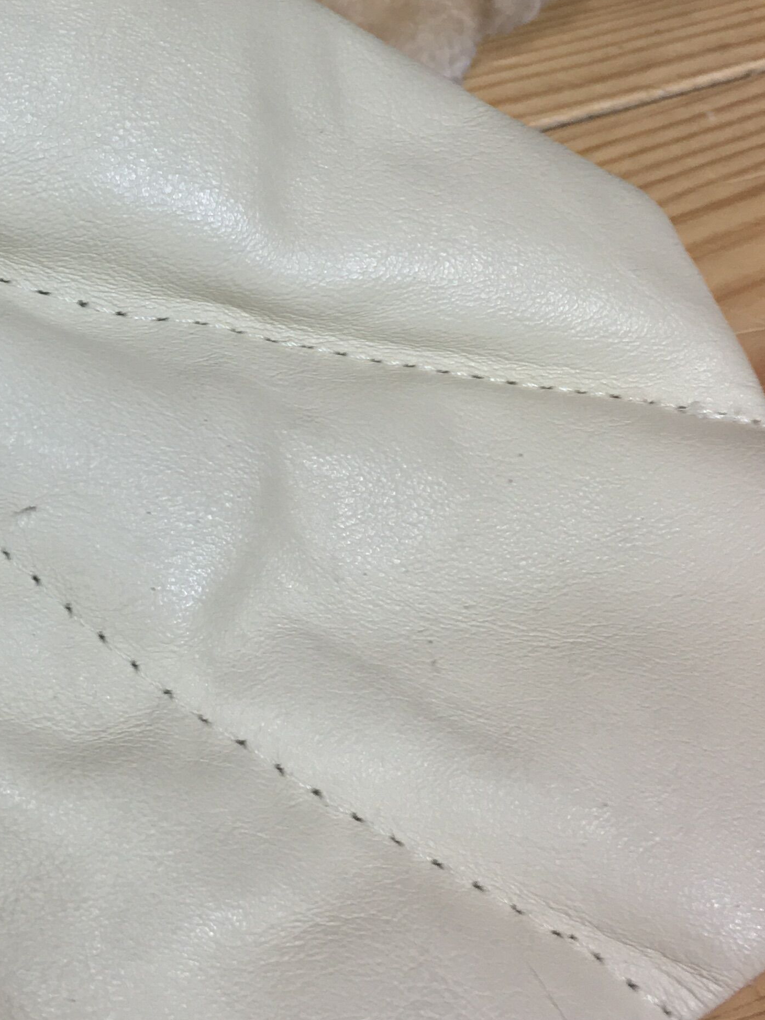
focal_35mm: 63
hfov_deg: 22.1
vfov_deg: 30.4
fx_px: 1856
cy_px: 313
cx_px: -53
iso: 50
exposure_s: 1/33
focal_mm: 4.15
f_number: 2.2
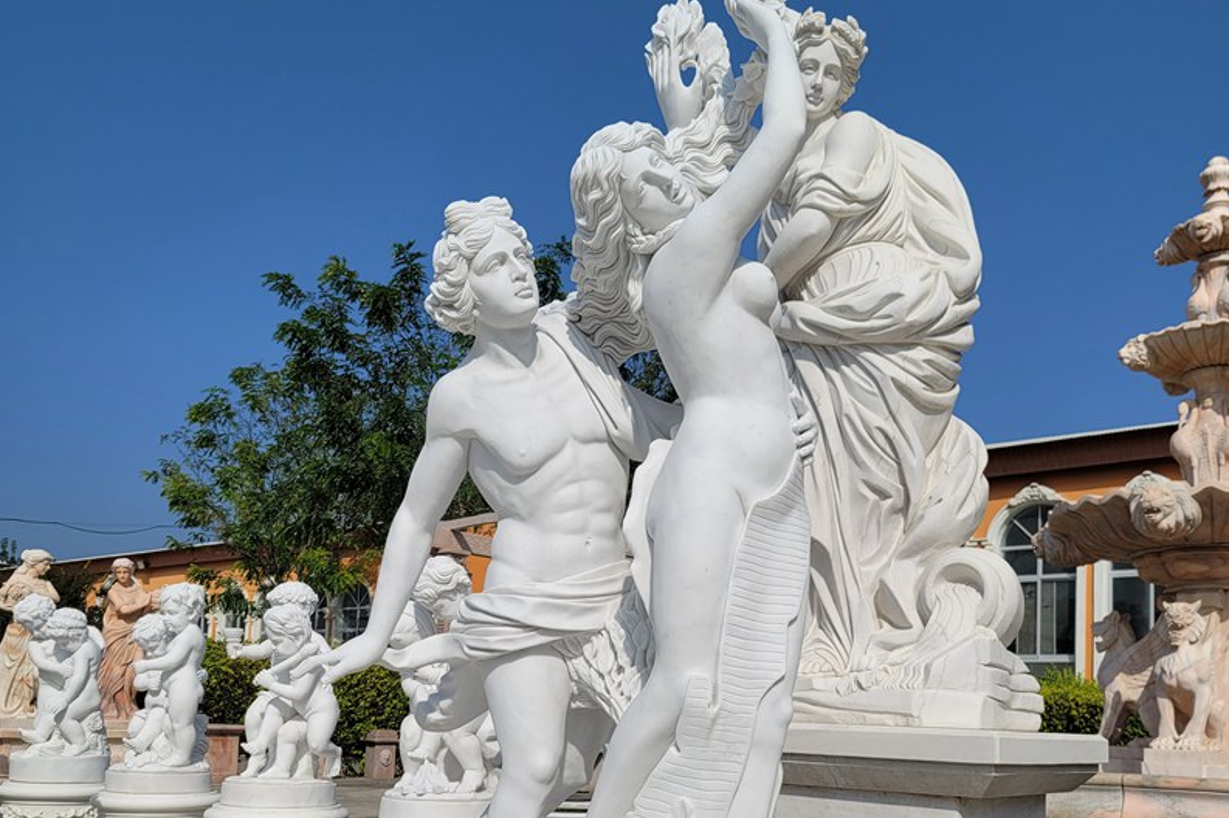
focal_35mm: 35
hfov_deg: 54.5
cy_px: 627
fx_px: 1194
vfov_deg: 36.8
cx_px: 617
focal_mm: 7
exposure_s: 1/2410
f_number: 1.8
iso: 20
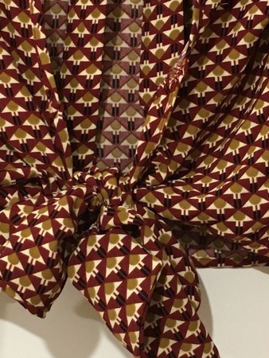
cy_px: 154
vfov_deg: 19.1
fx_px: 1066
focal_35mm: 103
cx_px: 143
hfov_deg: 14.4
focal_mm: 4.15
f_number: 2.2
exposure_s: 1/33
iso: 250
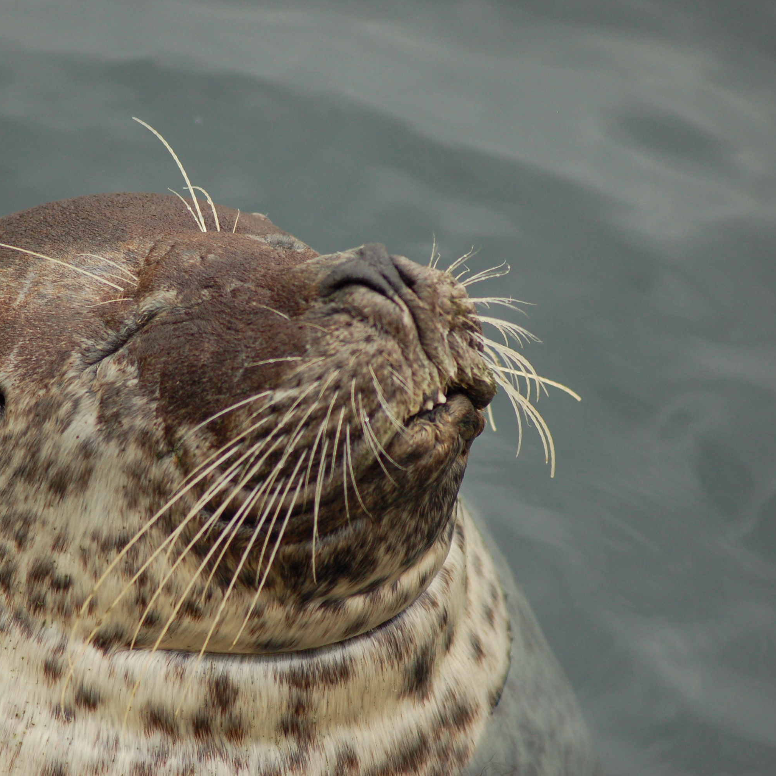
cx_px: 226
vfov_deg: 6.1
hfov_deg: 6.1
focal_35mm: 288
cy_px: 387
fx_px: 7304
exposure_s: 1/500
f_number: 4.5
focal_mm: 150
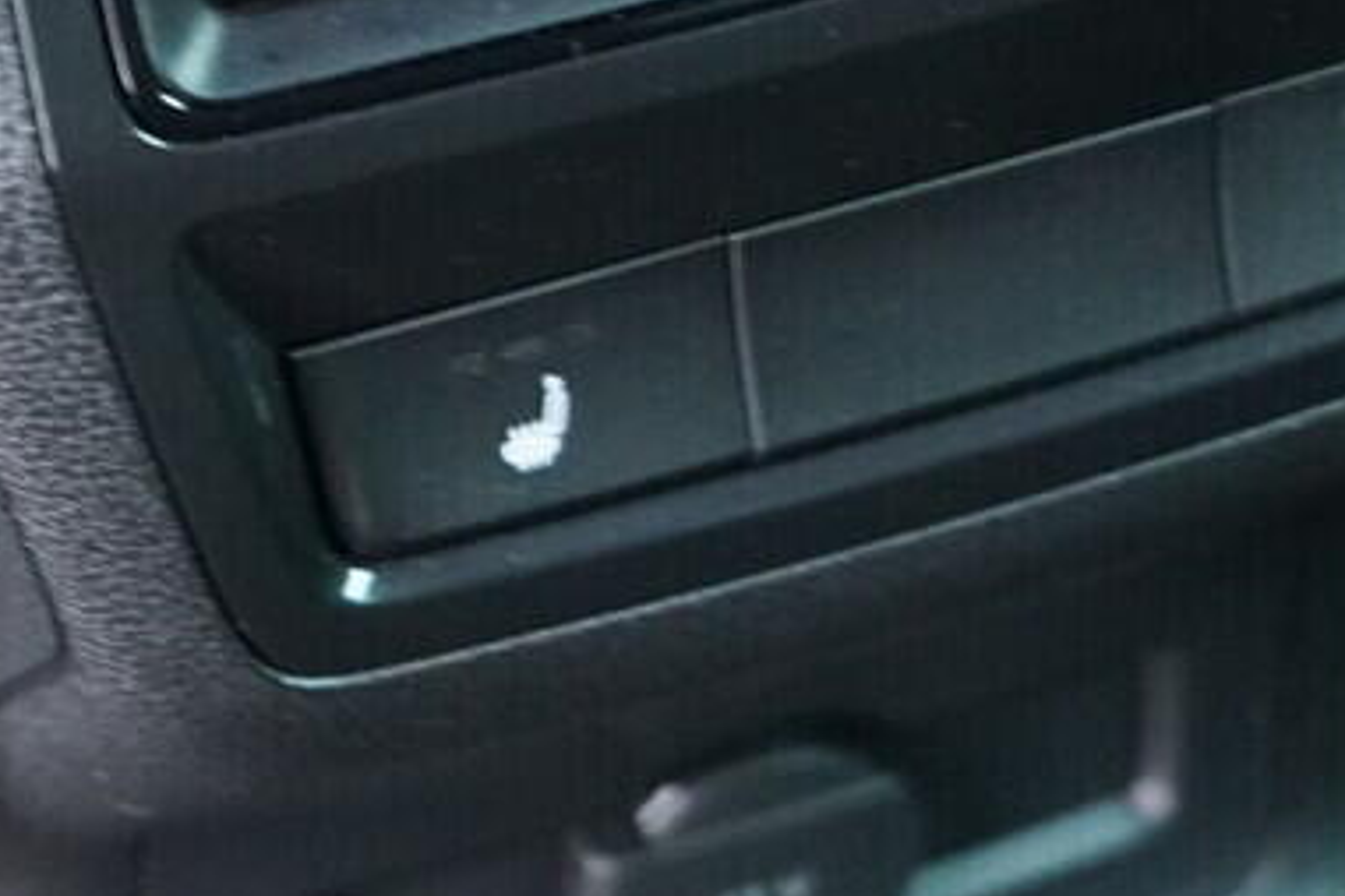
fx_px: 5081
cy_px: -127
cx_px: 703
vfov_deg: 10.0
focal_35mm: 136
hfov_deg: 15.1
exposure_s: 1/40
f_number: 2.8
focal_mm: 24
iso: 4000
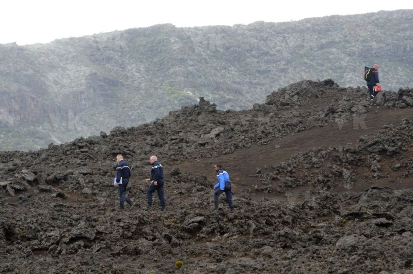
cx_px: 206
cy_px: 137
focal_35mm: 300
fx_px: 3435
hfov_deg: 6.9
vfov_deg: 4.6
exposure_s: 1/400
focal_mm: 200
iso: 250
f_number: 8
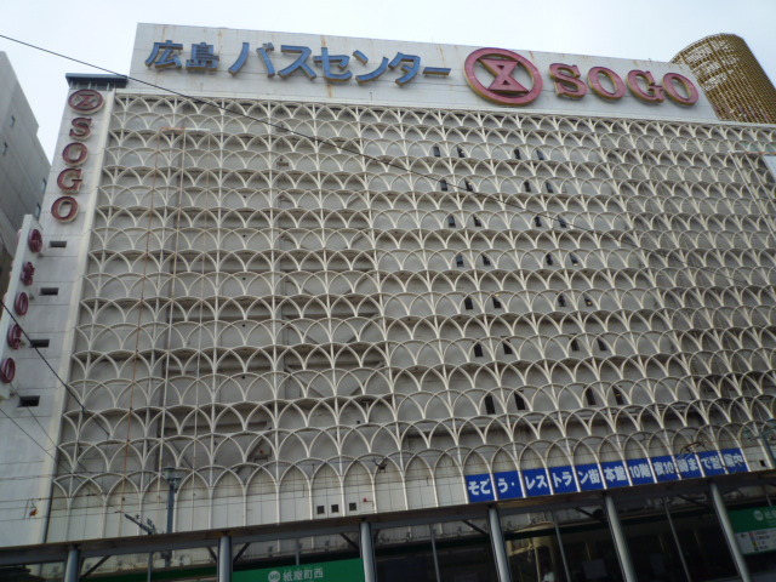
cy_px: 291
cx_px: 388
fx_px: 560
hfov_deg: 69.4
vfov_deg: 54.9
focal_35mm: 25
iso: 100
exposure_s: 1/640
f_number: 3.2
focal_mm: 4.4
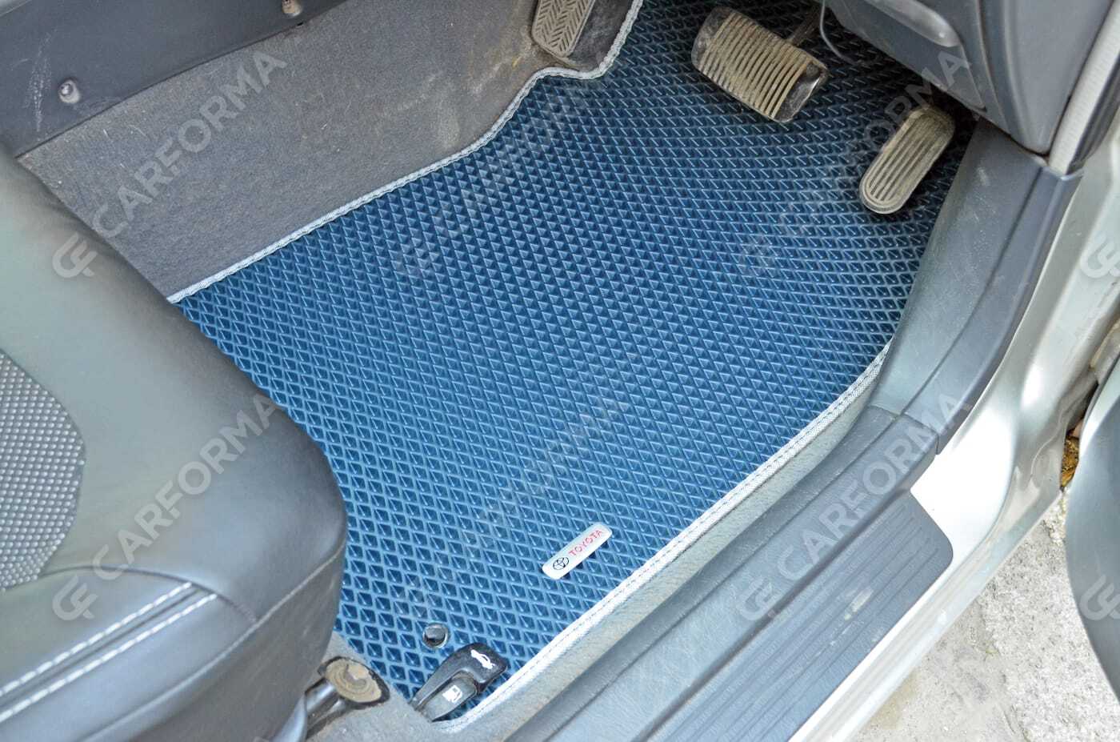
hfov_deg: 49.6
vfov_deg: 34.1
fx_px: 1211
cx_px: 560
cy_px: 371
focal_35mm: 39
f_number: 5.6
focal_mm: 26
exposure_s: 1/10
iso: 800
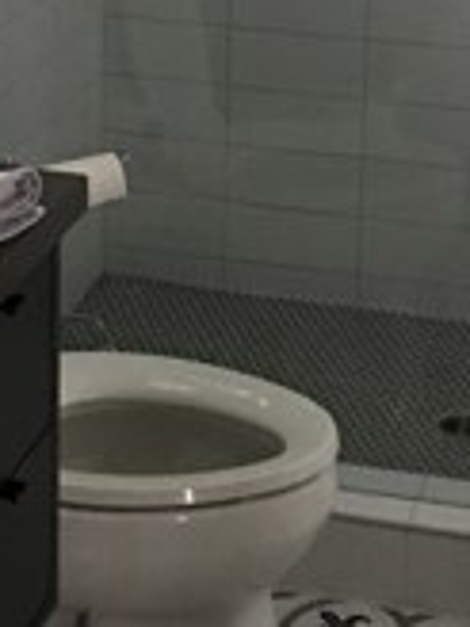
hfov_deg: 13.1
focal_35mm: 113
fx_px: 2046
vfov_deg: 16.9
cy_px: -42
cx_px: 256
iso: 64
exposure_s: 1/4
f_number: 2.2
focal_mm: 4.15
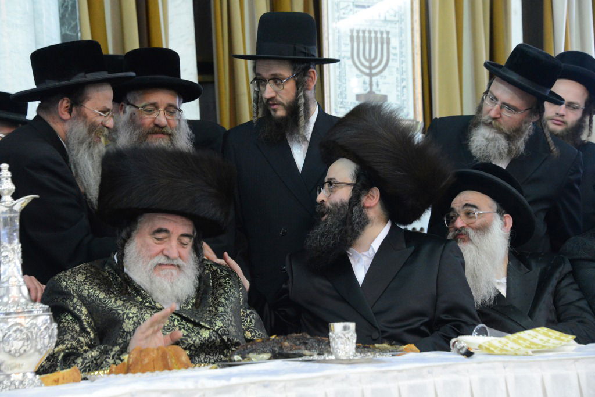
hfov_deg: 19.5
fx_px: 1736
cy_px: 198
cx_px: 298
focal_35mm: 105
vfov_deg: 13.0
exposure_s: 1/60
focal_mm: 105
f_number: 5.3
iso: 5000
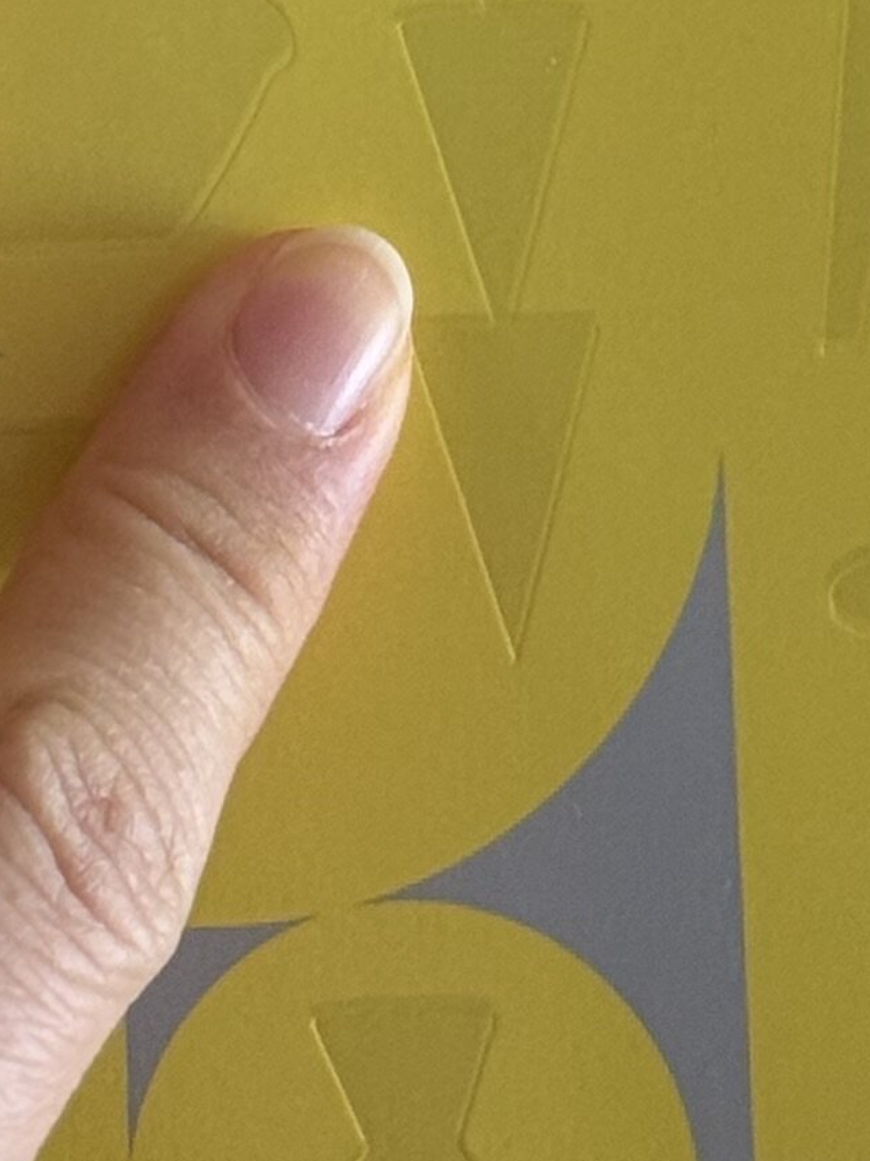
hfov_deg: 6.5
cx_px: -93
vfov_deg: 8.4
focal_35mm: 227
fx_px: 7613
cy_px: -931
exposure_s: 1/60
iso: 125
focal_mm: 6.76
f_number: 1.78
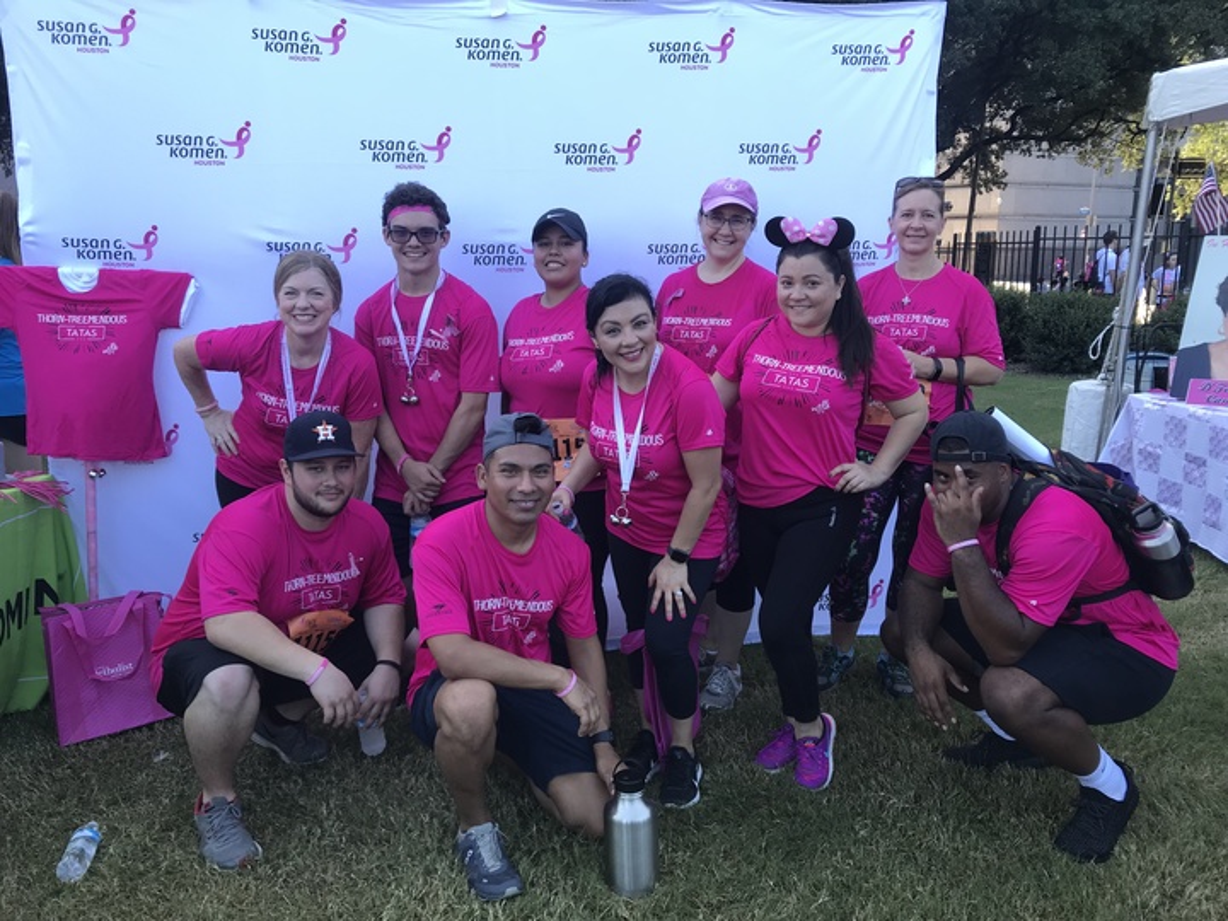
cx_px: 614
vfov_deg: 49.7
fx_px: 993
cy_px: 460
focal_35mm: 28
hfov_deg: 63.4
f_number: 1.8
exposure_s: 1/179
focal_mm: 3.99
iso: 20
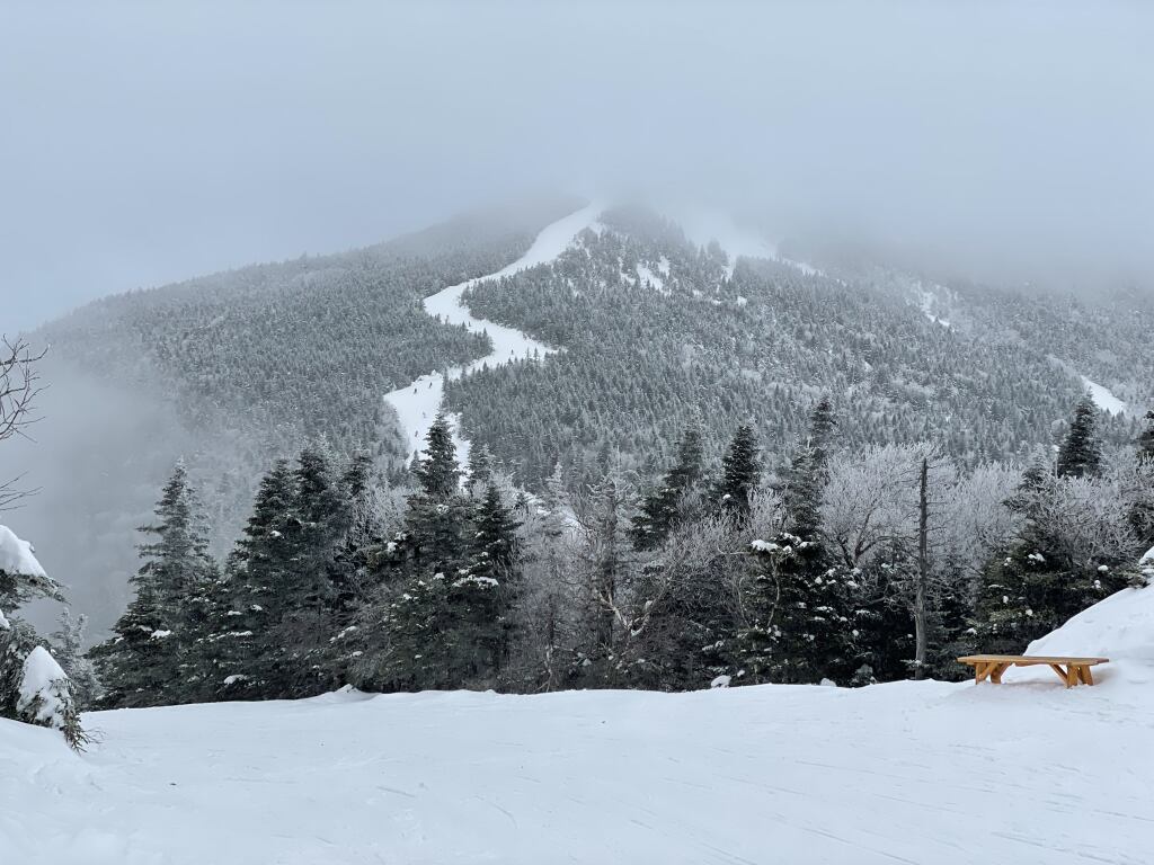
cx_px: 577
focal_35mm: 52
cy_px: 432
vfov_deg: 28.0
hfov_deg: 36.8
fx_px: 1734
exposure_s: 1/2283
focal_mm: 6
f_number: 2
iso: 25
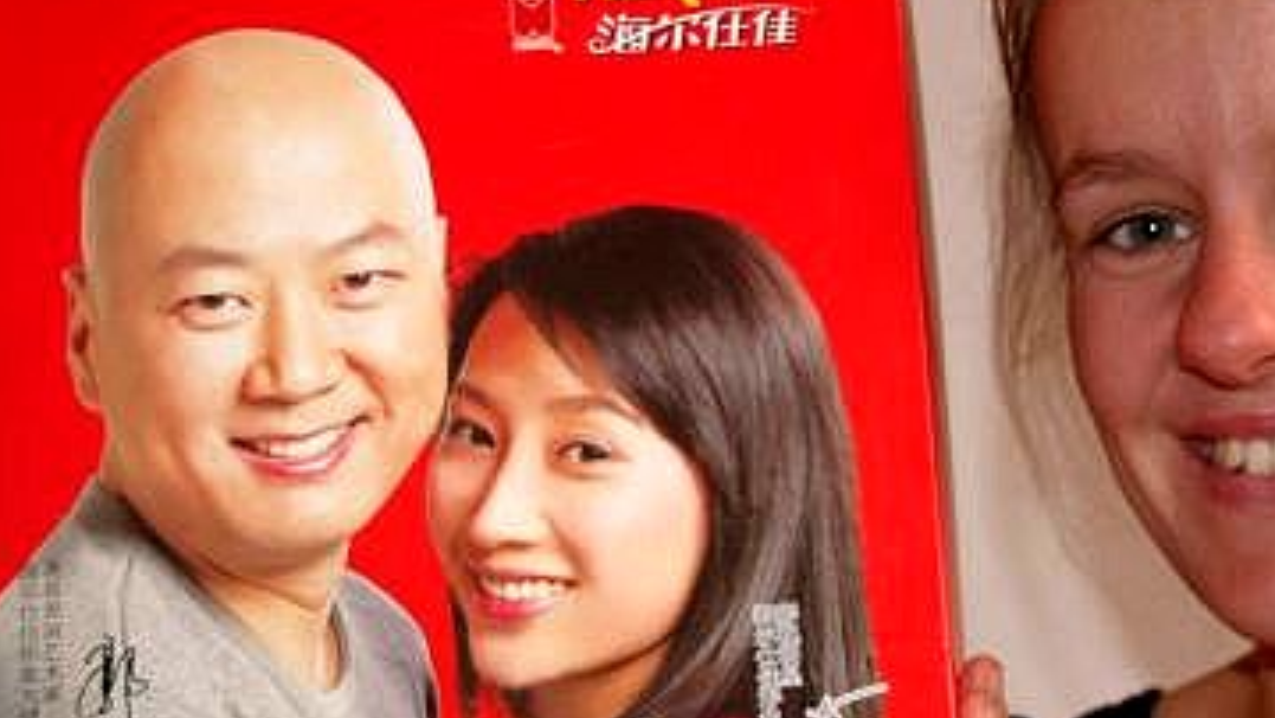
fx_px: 4023
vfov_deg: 10.2
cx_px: 952
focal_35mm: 119
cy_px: 503
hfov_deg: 17.9
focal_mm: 34
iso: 200
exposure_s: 1/60
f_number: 4.5
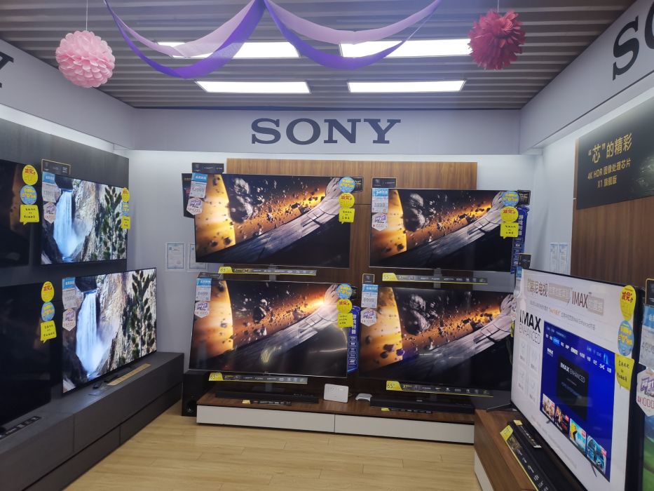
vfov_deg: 51.4
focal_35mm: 27
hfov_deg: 65.3
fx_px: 510
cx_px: 327
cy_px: 246
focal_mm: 4.75
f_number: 1.8
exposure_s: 1/100
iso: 80
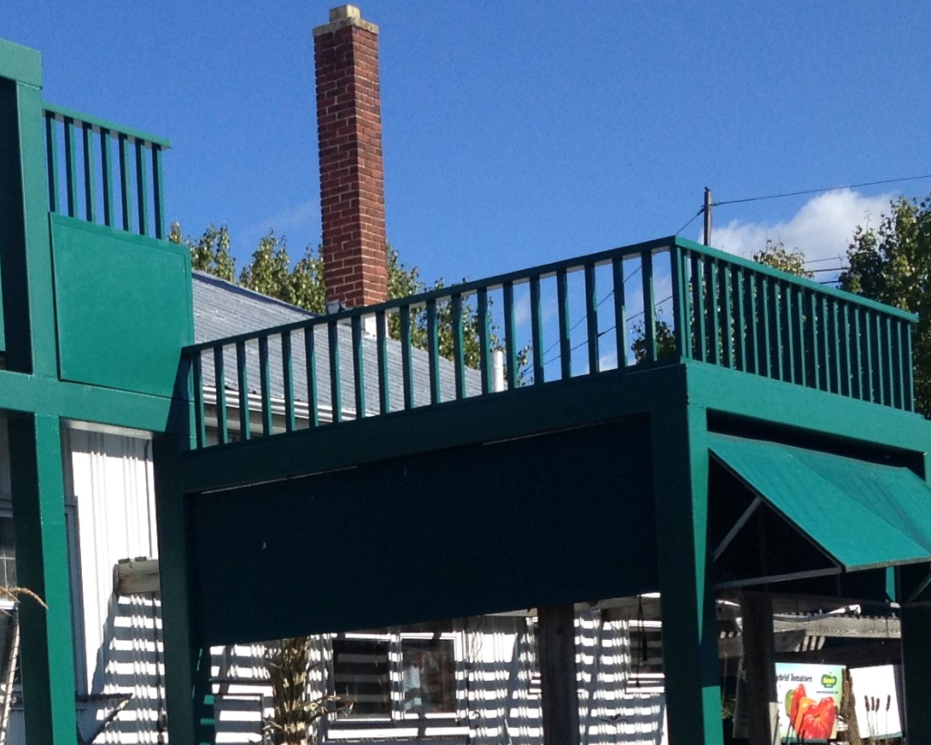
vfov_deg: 15.9
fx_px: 2590
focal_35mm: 94
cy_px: 846
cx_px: 141
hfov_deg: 20.1
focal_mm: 4.28
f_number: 2.4
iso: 50
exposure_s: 1/1416
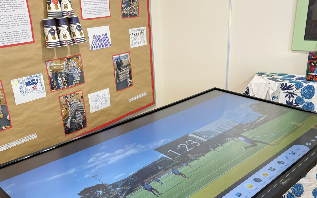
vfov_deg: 34.2
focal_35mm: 37
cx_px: 169
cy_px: 130
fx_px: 320
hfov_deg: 52.7
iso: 100
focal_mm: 6.76
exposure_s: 1/100
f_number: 1.78
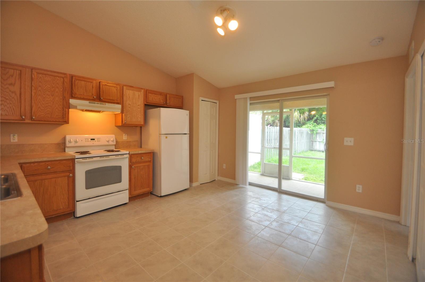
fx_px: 177
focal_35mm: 15
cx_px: 212
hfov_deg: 100.5
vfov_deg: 77.2
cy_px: 141
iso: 500
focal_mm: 10
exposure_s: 1/60
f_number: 4
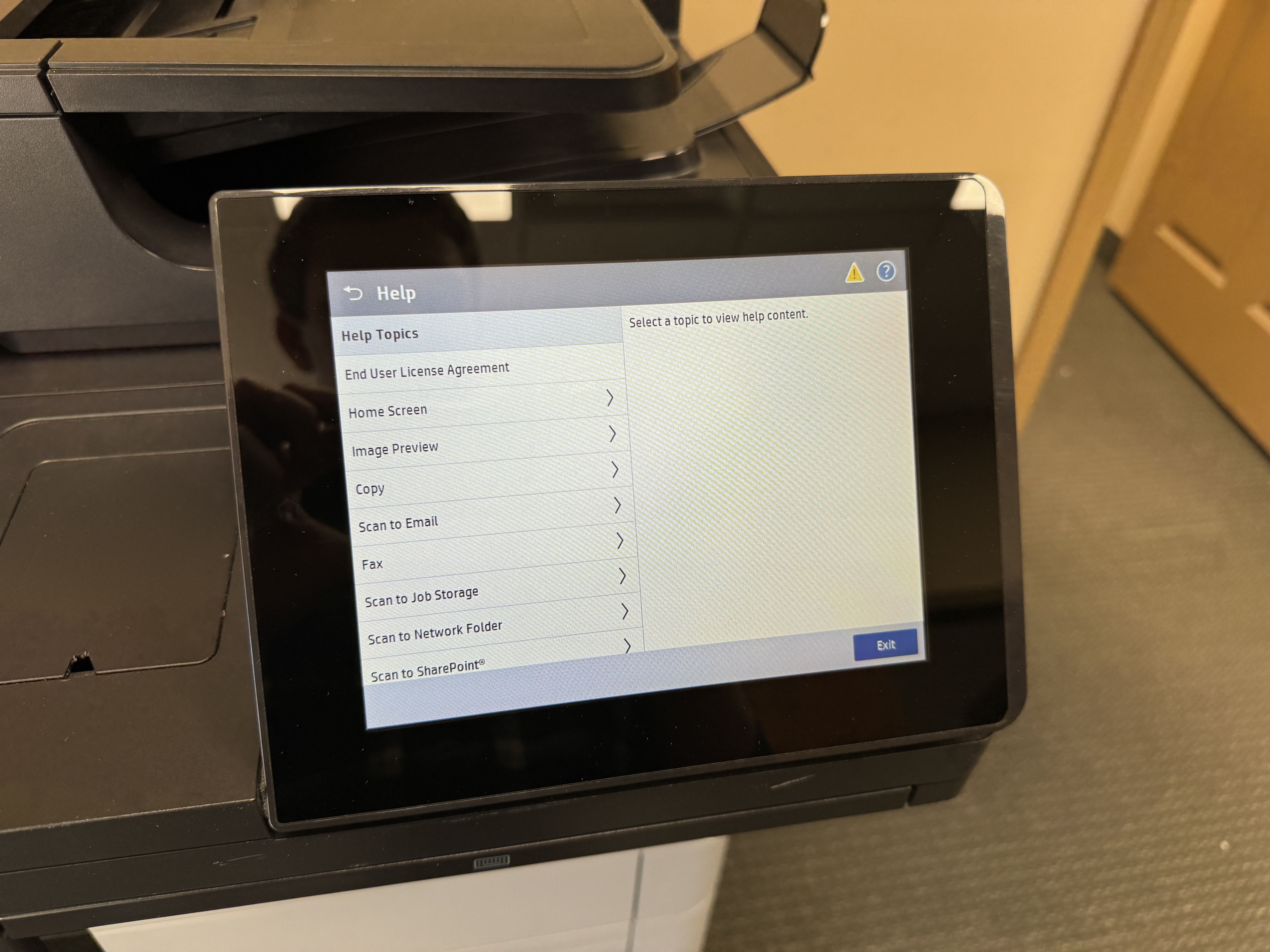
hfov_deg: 71.6
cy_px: 476
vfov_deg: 56.8
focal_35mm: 24
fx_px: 881
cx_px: 635
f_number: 1.78
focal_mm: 6.86
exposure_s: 1/122
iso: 100
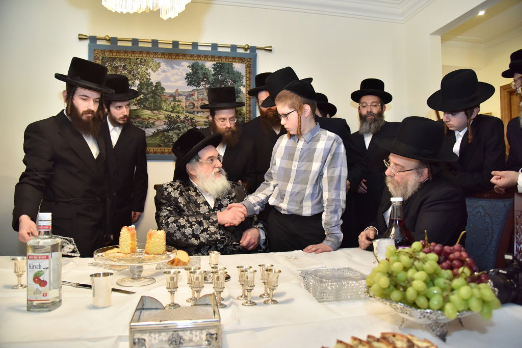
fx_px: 348
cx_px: 261
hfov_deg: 73.7
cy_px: 174
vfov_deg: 53.1
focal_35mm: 24
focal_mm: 24
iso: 1600
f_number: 4
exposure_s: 1/80
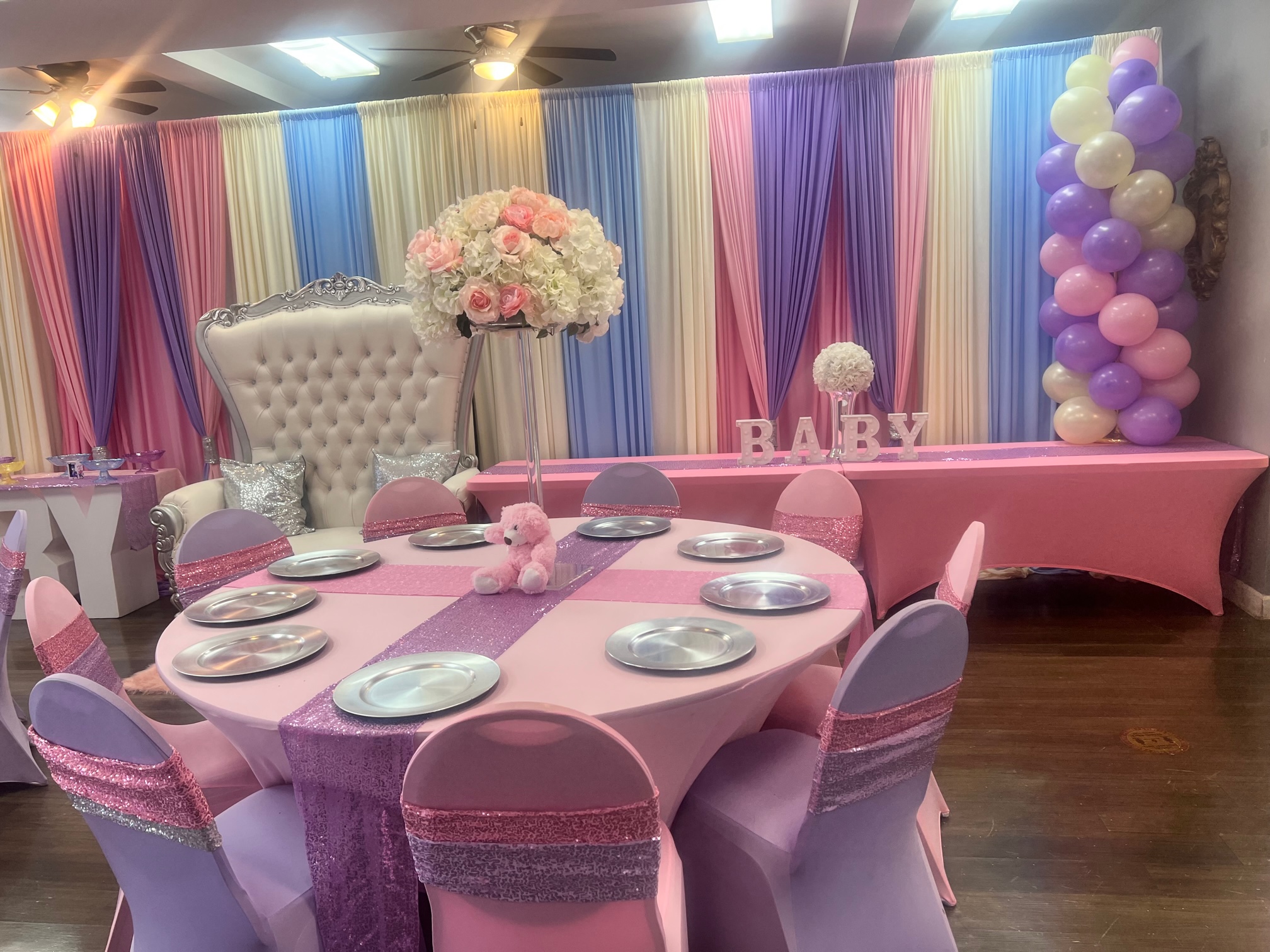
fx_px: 954
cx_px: 635
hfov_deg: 67.3
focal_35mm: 26
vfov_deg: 53.1
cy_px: 476
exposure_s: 1/120
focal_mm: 5.7
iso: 50
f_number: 1.5
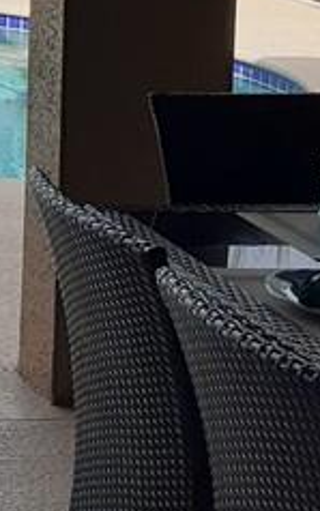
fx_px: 1714
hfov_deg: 9.1
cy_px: -195
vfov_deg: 15.9
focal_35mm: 123
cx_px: -567
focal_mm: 3.6
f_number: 1.9
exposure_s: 1/875
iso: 40
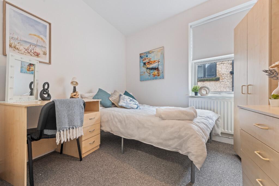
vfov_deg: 73.8
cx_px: 140
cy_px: 93
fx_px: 124
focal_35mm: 16
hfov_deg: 96.7
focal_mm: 16
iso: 250
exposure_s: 1/1.25
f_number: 9
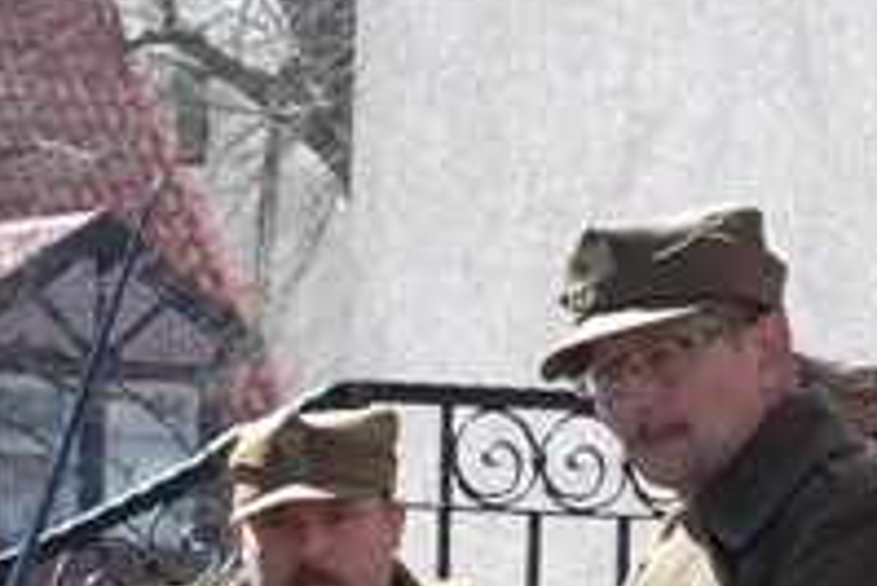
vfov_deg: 3.5
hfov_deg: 5.2
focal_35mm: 397
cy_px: 643
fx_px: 9678
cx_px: 687
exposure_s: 1/250
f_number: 10
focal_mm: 66
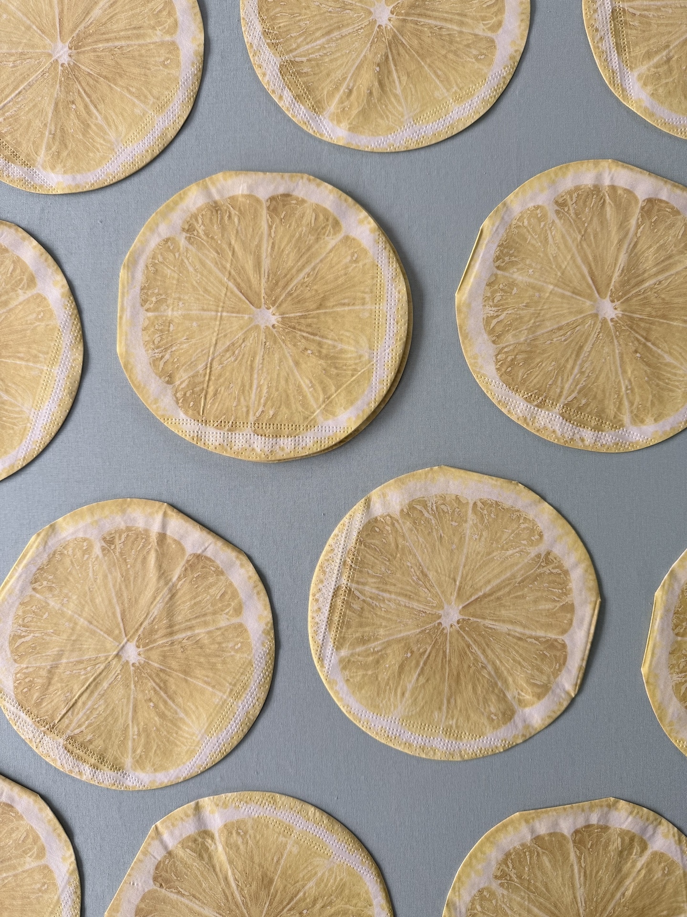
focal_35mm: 24
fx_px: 635
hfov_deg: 56.8
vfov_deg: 71.6
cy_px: 458
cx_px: 344
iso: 100
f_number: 1.78
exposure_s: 1/121
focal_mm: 6.76
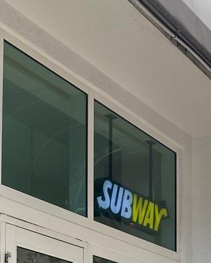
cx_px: 185
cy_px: 346
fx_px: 757
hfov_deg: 15.7
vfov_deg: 18.3
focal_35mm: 97
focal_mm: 4.25
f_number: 1.8
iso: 32
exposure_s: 1/279
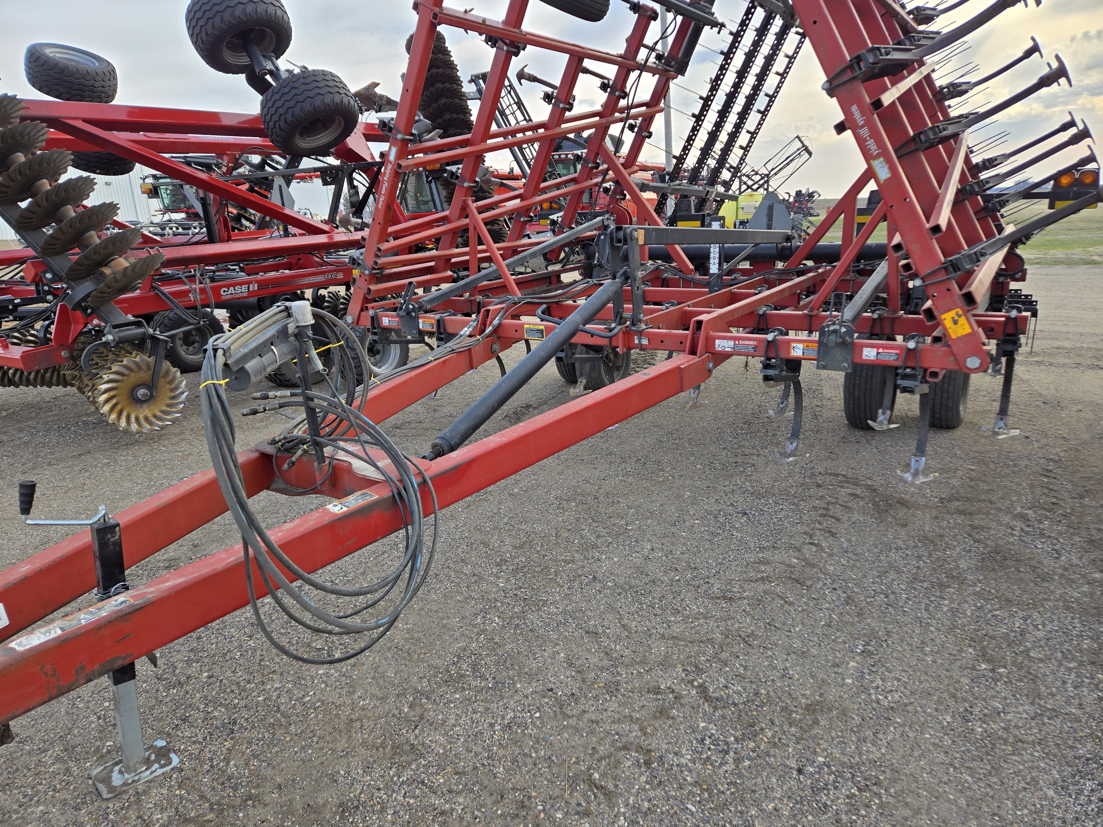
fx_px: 733
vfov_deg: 58.9
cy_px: 414
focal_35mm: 23
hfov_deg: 73.9
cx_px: 552
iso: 25
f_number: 1.8
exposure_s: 1/696
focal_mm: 5.4
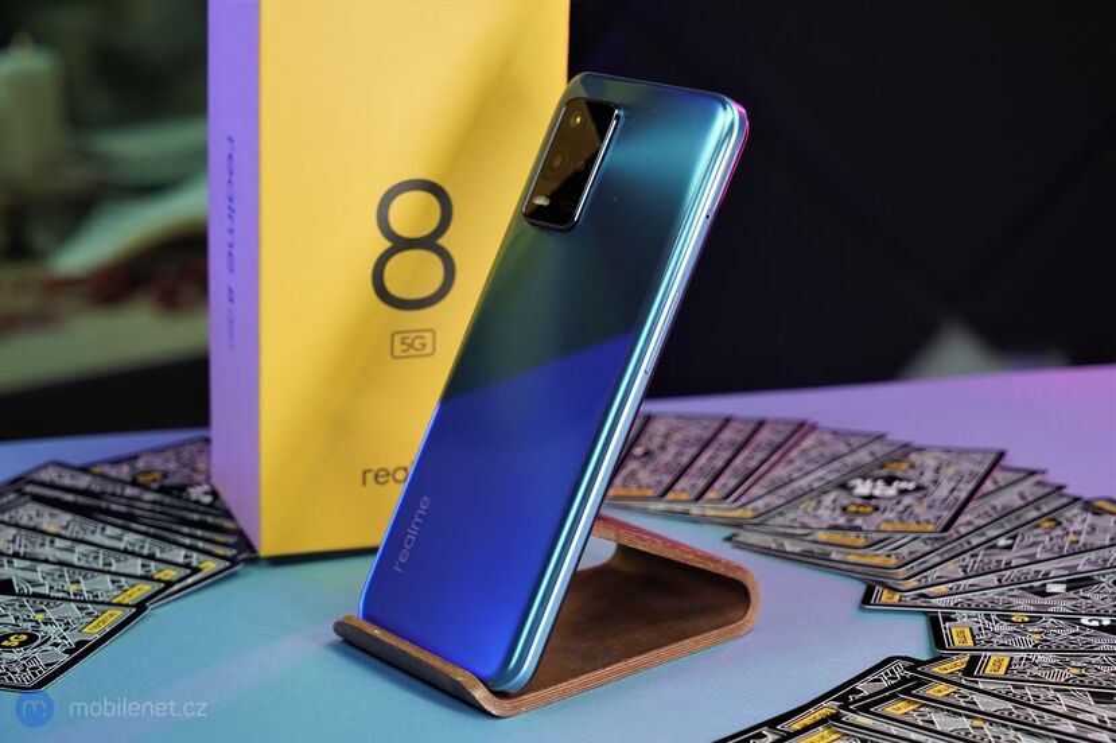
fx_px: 2169
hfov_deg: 28.9
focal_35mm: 70
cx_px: 558
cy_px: 372
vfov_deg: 19.4
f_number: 7.1
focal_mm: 70
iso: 1600
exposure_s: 1/200
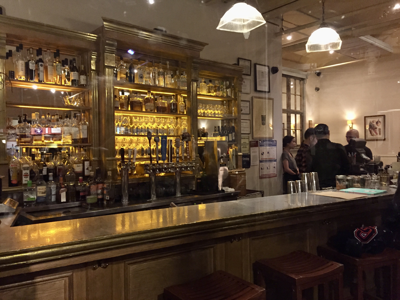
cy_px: 150
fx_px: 335
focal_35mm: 29
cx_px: 200
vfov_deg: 48.2
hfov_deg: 61.7
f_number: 2.2
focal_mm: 4.15
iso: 320
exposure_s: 1/15
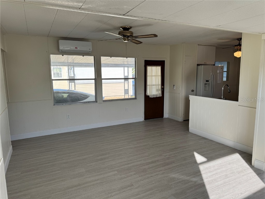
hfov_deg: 71.6
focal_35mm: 24
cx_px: 132
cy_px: 100
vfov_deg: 56.8
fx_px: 184
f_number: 1.78
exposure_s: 1/593
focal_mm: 6.76
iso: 80
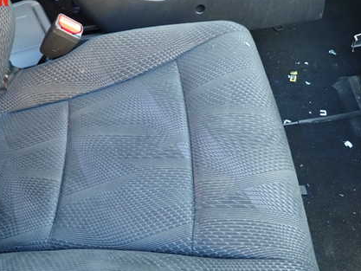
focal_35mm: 36
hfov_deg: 50.1
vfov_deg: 39.1
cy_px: 184
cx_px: 111
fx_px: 376
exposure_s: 1/30
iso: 200
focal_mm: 4.5
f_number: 2
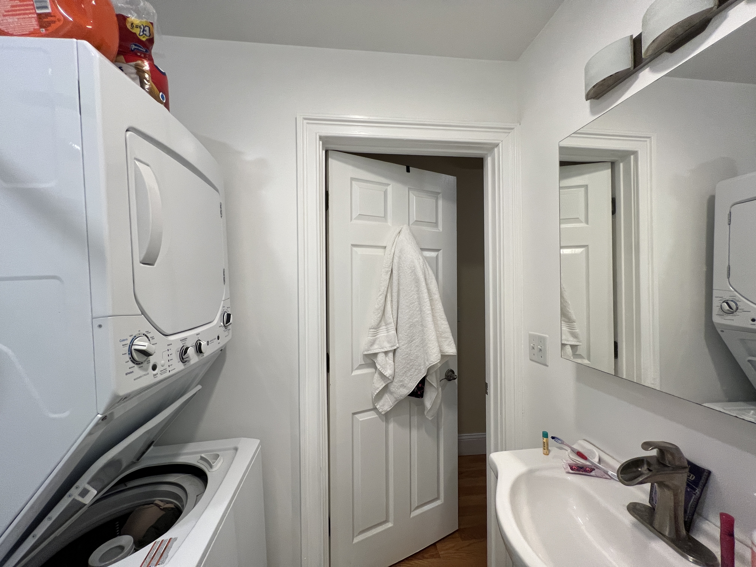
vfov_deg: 89.9
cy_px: 284
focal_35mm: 13
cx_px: 378
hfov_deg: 106.2
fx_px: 284
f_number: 1.8
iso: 125
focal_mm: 1.57
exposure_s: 1/120
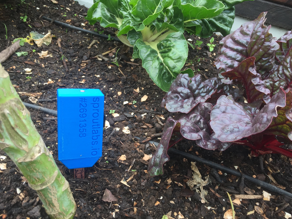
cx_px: 144
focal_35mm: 30
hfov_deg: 60.0
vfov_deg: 46.8
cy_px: 106
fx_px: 253
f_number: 2.2
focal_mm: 4.15
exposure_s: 1/123
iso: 32
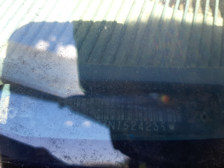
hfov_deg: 67.3
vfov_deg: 53.1
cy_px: 84
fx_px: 168
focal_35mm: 26
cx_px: 112
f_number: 1.7
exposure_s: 1/238
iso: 40
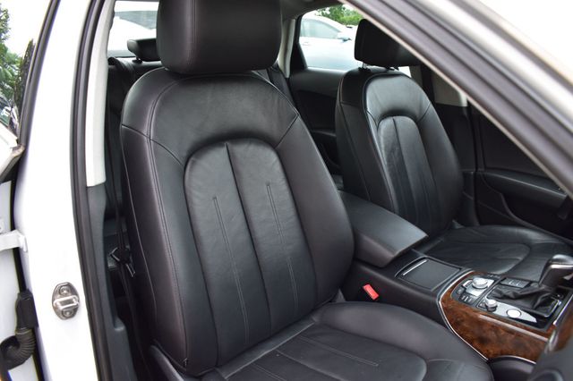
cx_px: 286
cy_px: 190
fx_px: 430
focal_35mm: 27
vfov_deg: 47.9
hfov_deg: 67.4
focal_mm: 18
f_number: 6.3
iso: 640
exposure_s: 1/15
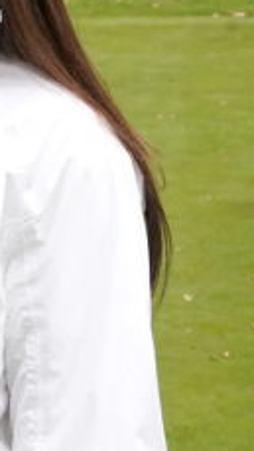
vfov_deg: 14.5
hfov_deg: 8.1
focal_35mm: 147
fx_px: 1758
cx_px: -106
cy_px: 85
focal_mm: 46
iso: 2500
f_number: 13
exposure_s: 1/250
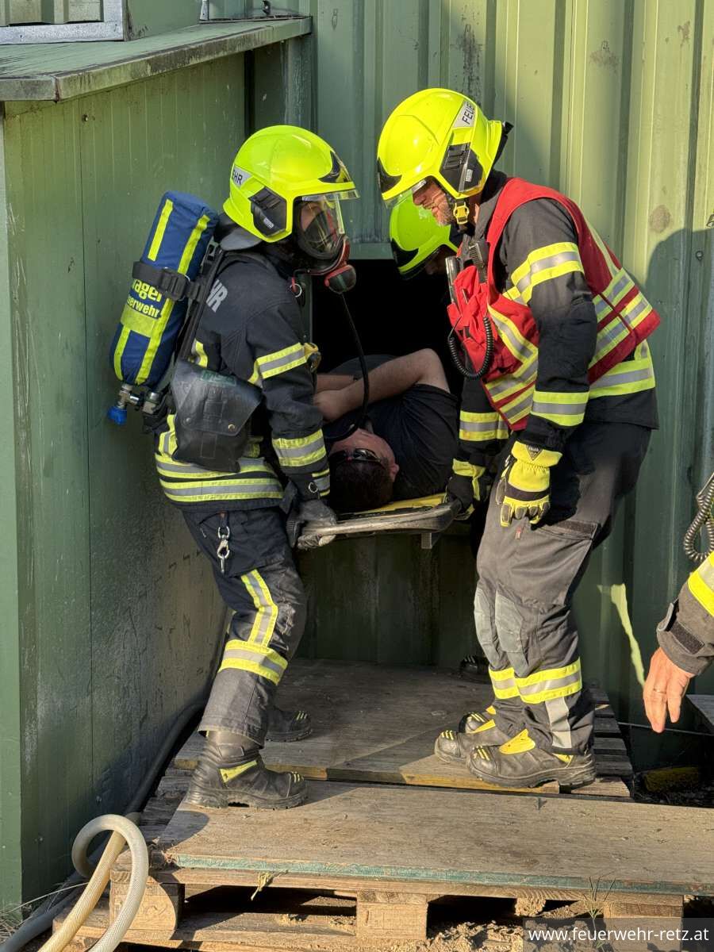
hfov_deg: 30.3
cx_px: 357
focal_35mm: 48
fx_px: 1320
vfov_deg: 39.7
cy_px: 476
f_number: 1.78
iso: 64
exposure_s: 1/707
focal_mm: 6.76
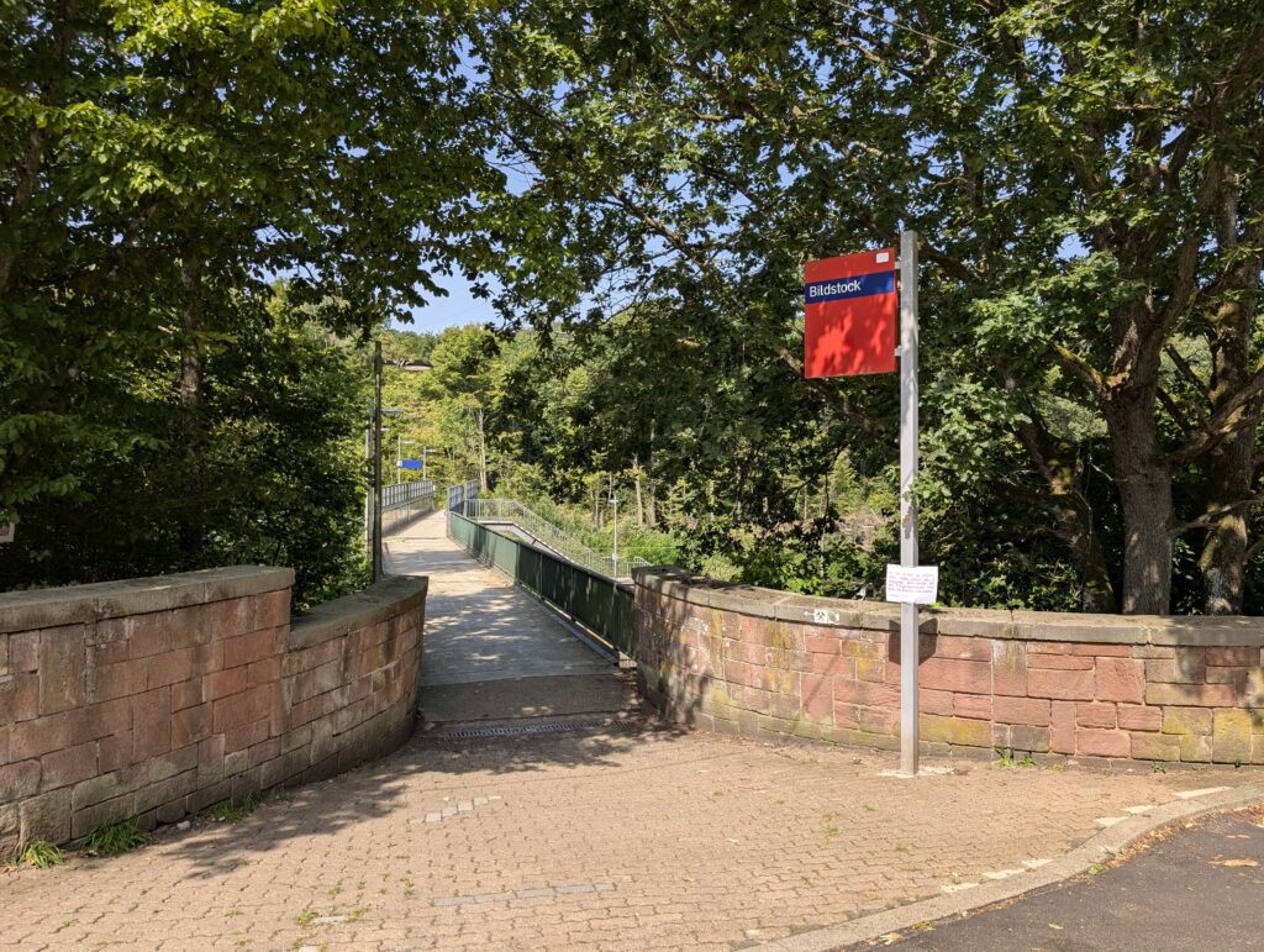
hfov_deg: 71.5
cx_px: 632
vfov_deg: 56.9
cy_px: 476
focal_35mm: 24
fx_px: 878
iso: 19
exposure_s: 1/670
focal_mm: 6.9
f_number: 1.68
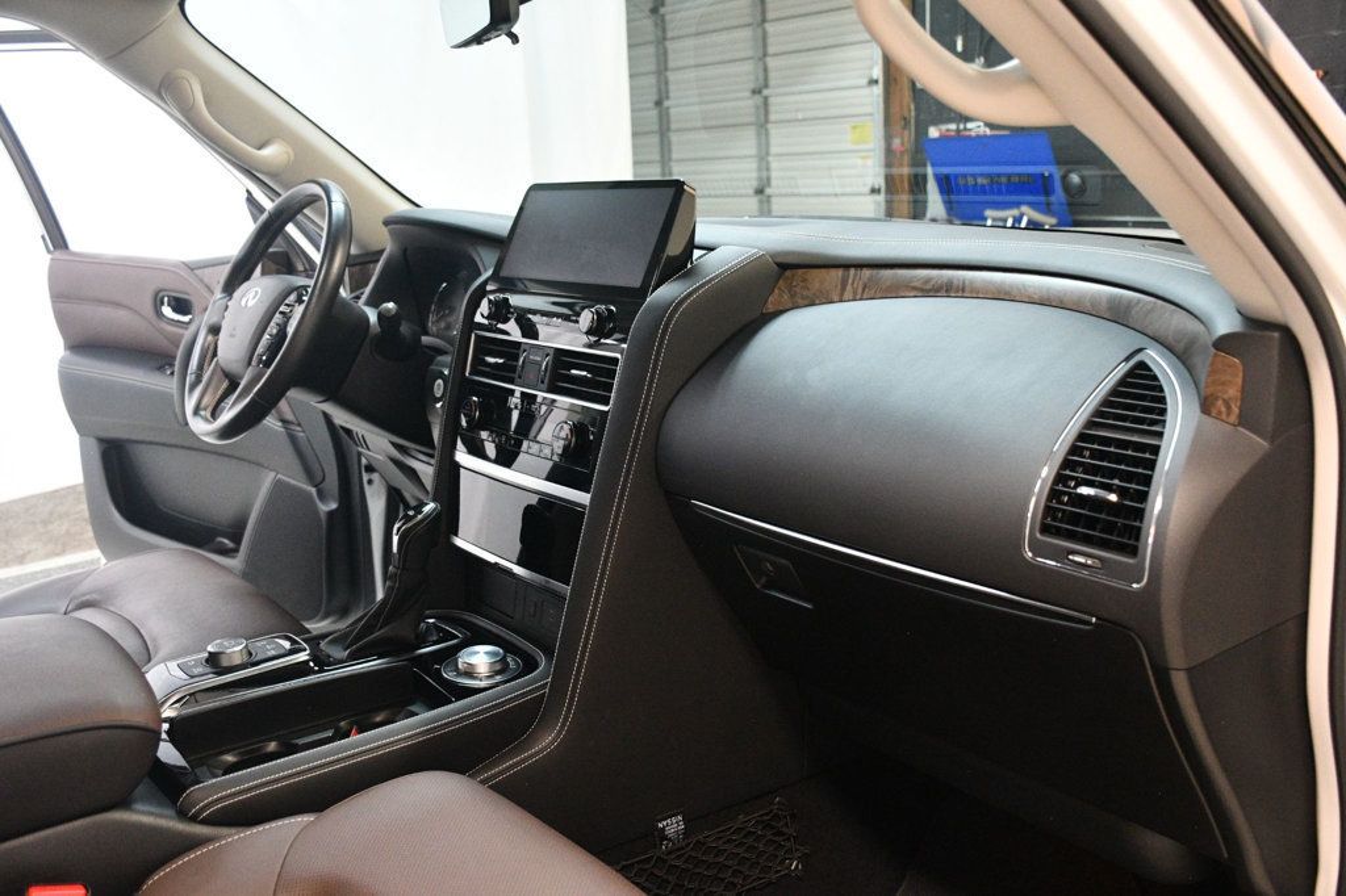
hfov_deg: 57.2
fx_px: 1233
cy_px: 448
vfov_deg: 39.9
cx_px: 673
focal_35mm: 33
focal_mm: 22
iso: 3600
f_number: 3.5
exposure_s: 1/60
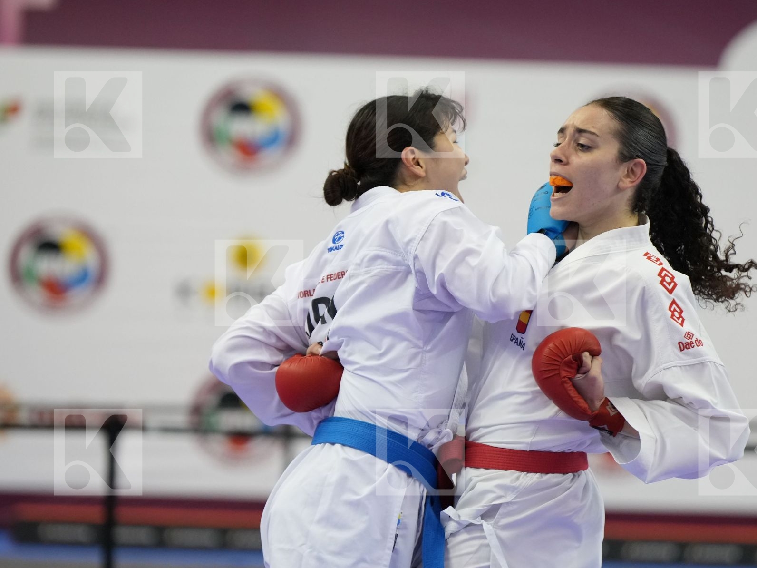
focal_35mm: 249
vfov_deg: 6.0
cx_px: 420
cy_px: 283
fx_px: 5445
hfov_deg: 8.0
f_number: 2.8
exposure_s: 1/1000
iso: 2500
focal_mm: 153
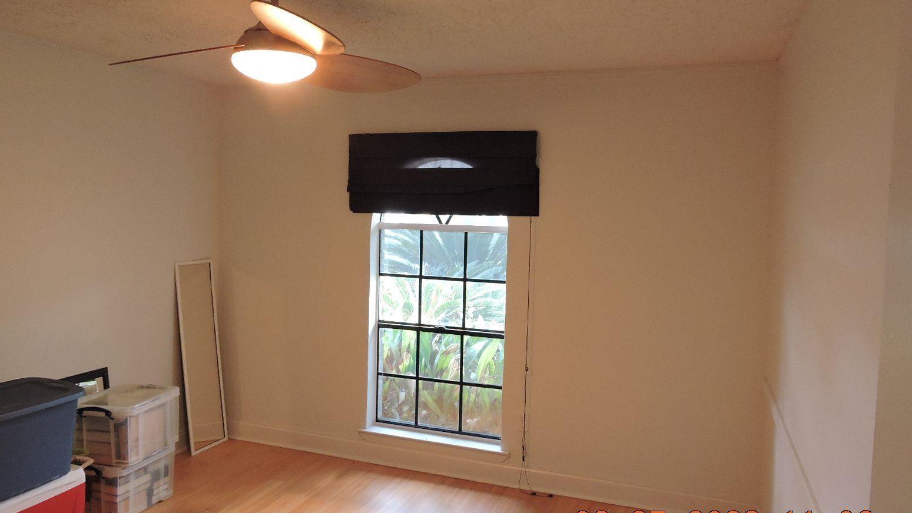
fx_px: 653
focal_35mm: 27
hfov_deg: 69.8
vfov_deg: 42.9
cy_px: 245
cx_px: 451
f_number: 3.3
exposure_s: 1/30
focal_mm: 4.3
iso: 400
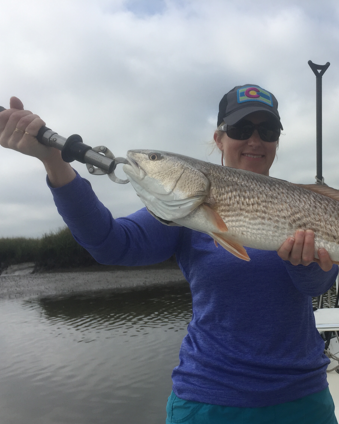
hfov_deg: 35.3
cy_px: 227
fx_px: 514
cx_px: 272
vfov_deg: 44.8
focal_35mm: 41
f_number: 2.2
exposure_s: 1/3049
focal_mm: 4.15
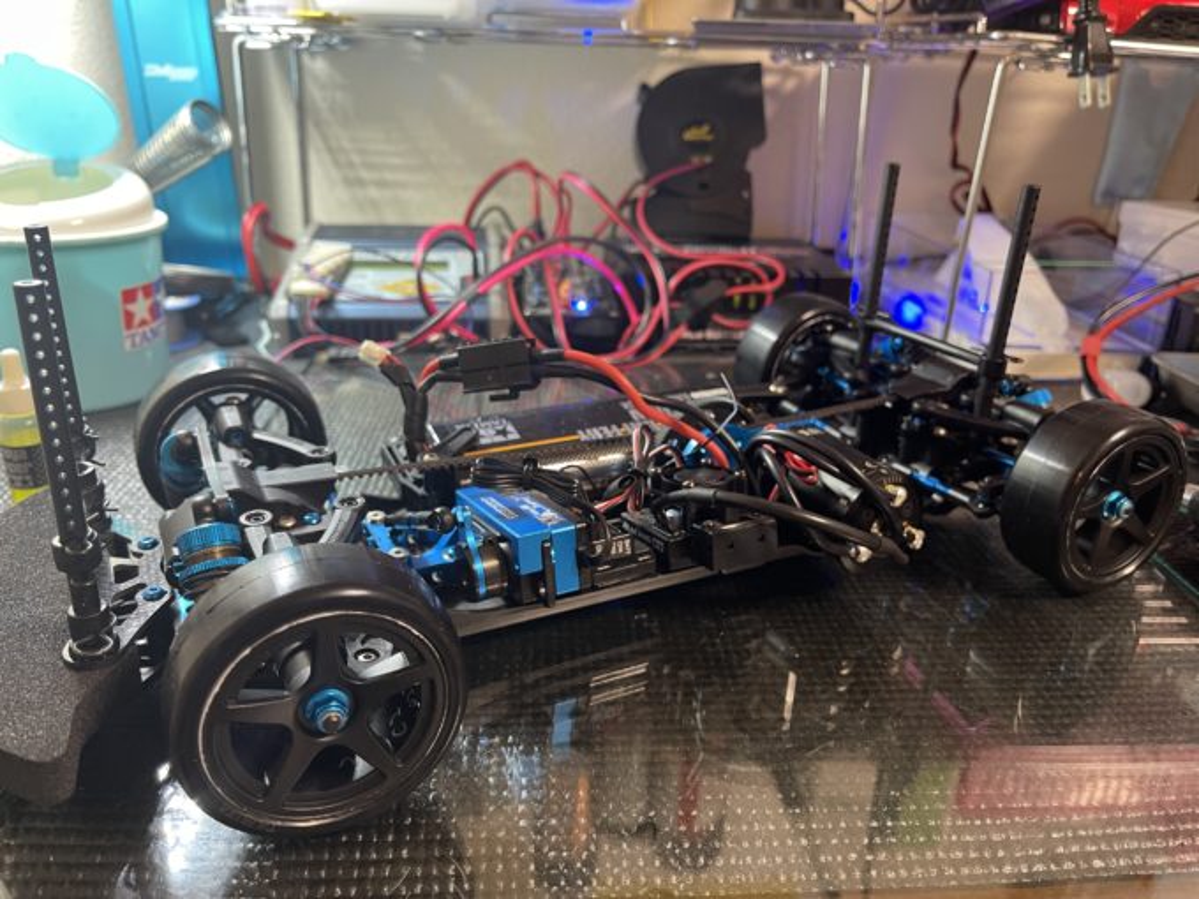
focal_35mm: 26
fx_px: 901
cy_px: 450
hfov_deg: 67.3
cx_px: 600
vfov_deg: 53.1
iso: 320
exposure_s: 1/50
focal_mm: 5.1
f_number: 1.6
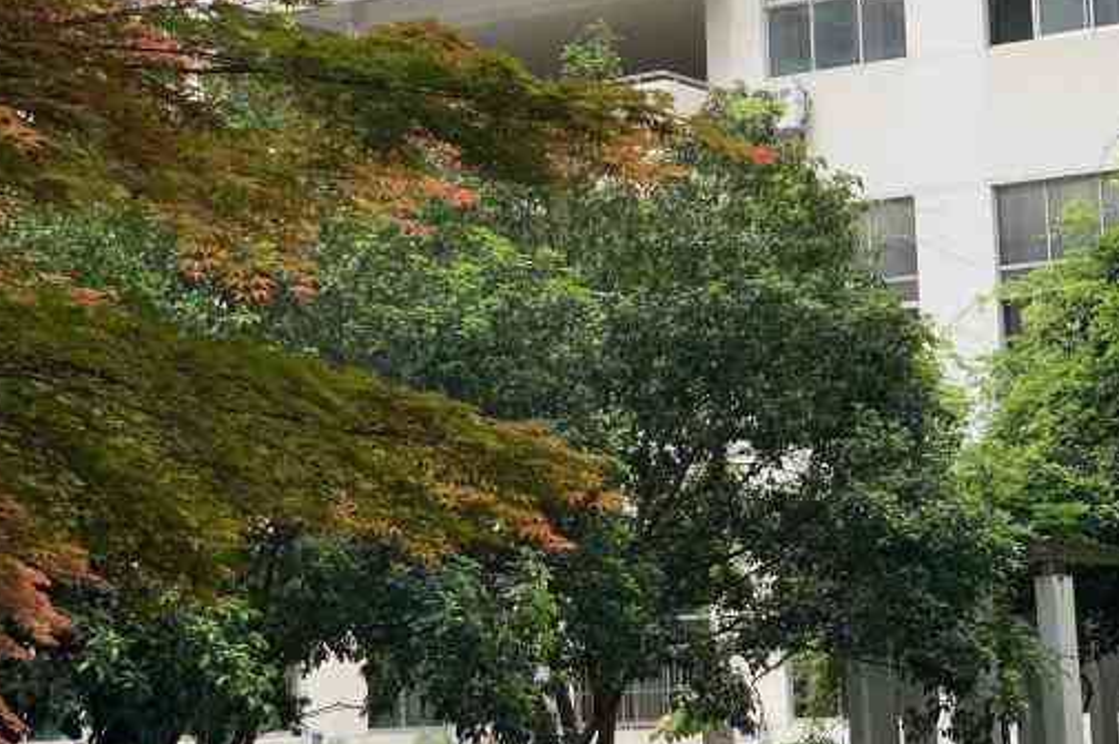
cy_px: 134
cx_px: 527
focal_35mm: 100
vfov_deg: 13.6
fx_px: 3106
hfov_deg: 20.4
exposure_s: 1/139
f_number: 2.4
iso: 16
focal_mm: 6
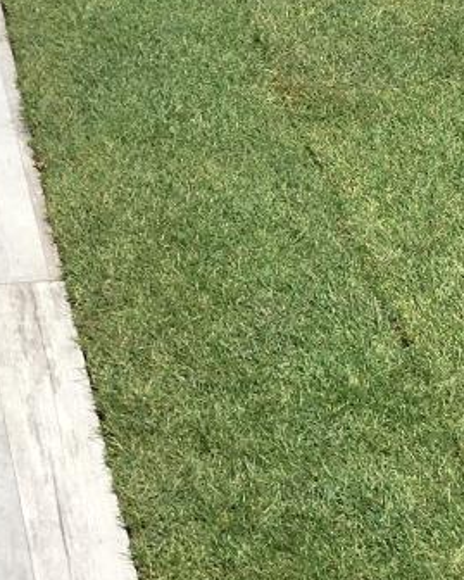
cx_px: 171
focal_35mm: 115
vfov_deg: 16.1
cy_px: -113
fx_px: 1973
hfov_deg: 13.4
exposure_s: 1/2262
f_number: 2.2
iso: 25
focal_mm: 4.15
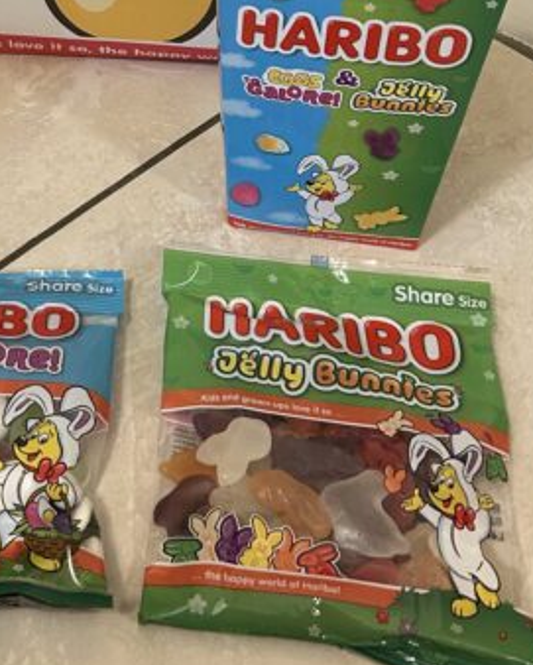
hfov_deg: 24.7
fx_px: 1182
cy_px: -33
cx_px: 49
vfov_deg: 29.0
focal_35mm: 60
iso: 160
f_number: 1.5
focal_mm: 5.7
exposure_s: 1/50
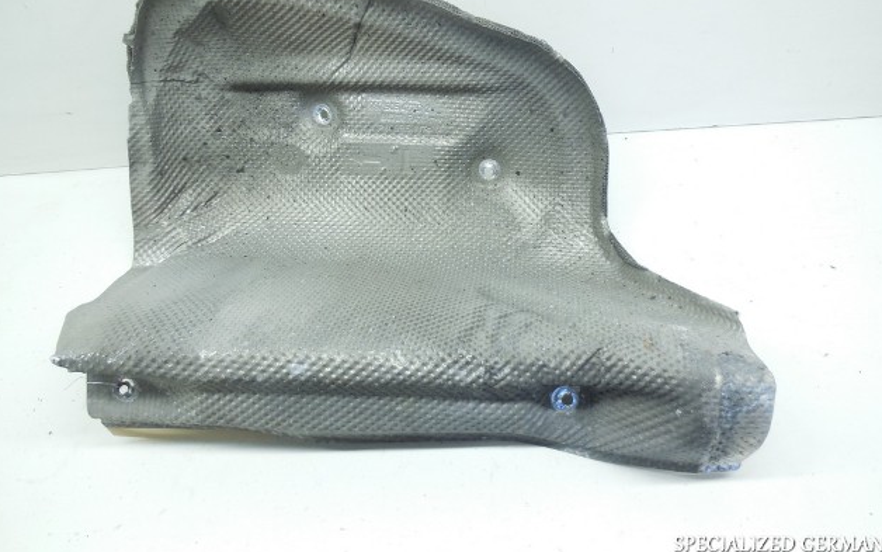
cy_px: 235
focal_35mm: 27
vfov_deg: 45.9
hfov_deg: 68.4
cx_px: 441
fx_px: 649
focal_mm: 4.5
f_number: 3.1
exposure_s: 1/60
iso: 125
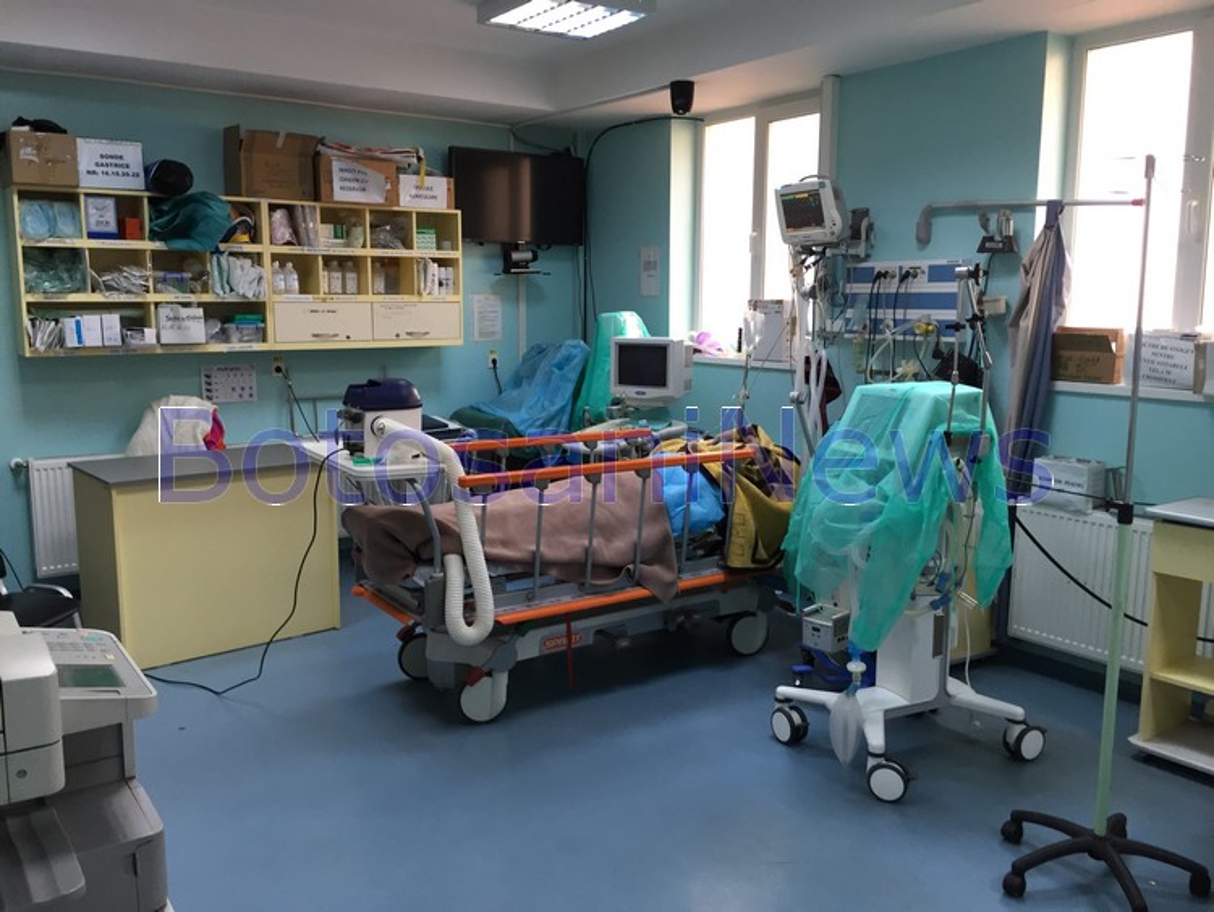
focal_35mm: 29
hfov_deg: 61.6
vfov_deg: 48.3
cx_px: 607
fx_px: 1017
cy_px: 456
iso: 80
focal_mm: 4.15
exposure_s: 1/33
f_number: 2.2
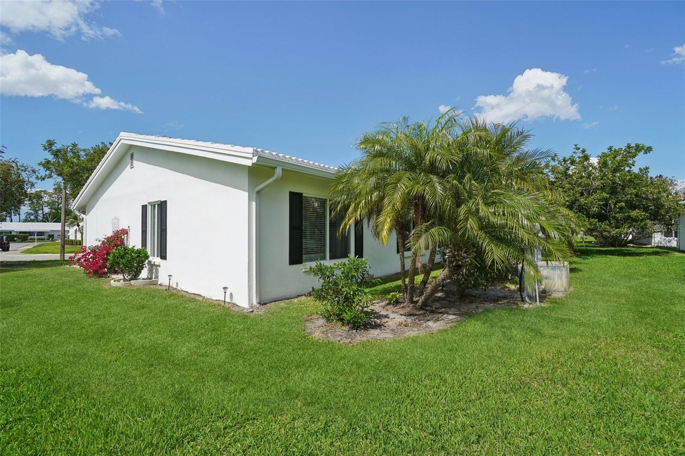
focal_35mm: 15
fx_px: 285
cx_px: 342
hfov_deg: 100.4
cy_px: 228
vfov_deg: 77.3
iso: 100
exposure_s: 1/250
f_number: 8
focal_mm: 10
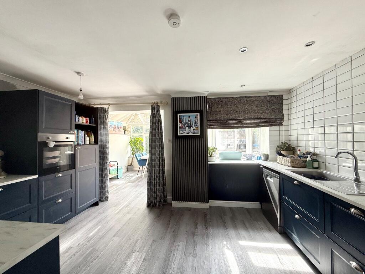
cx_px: 182
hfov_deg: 102.1
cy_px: 137
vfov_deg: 85.7
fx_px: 148
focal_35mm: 14
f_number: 2.2
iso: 50
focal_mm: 2.22
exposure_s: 1/133
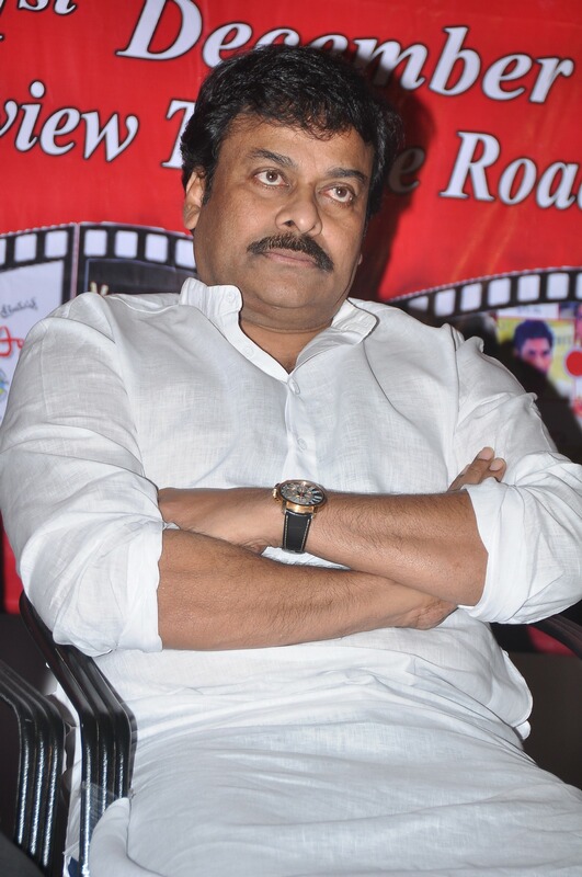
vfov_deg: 10.2
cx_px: 291
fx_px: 4925
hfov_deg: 6.8
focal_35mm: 202
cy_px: 438
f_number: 5.6
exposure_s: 1/125
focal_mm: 135
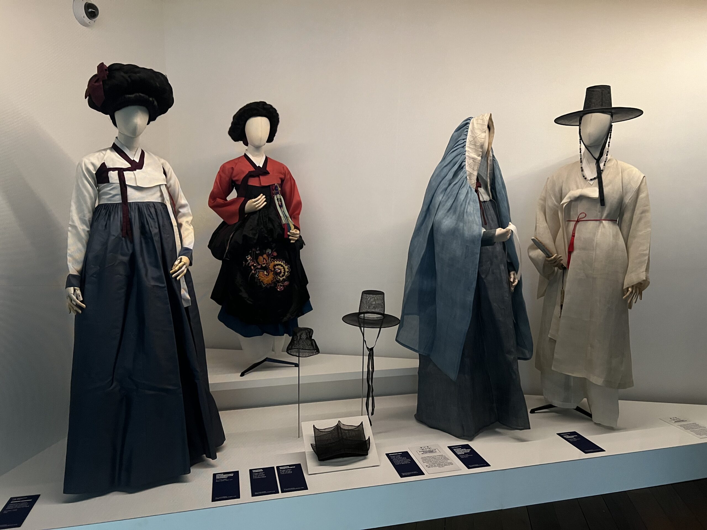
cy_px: 265
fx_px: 531
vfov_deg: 53.1
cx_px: 354
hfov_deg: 67.3
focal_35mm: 26
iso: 500
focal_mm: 5.7
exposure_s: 1/39
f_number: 1.5
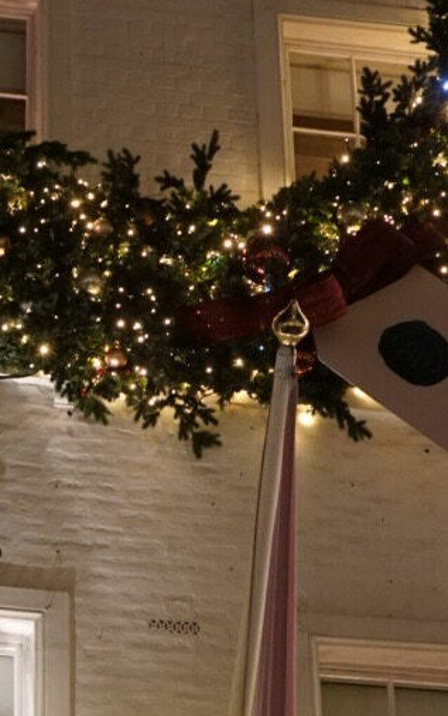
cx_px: 52
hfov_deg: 9.1
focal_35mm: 143
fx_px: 2793
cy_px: 426
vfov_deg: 14.6
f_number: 4.5
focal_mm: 44
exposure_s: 1/60
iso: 2000
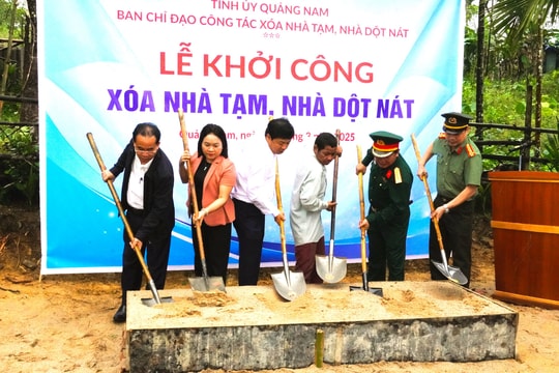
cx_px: 280
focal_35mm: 42
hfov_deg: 46.4
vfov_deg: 31.9
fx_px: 652
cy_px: 186
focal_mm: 28
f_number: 25
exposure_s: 1/160
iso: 6400
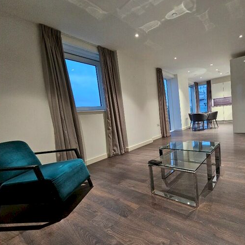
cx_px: 156
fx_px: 128
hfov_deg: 85.3
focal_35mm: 16
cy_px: 125
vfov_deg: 87.4
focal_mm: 2.2
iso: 500
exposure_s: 1/33
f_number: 2.2
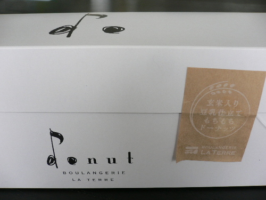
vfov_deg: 40.7
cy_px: 100
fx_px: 269
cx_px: 133
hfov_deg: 52.6
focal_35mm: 35
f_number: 2.8
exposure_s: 1/125
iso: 80
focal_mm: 5.8
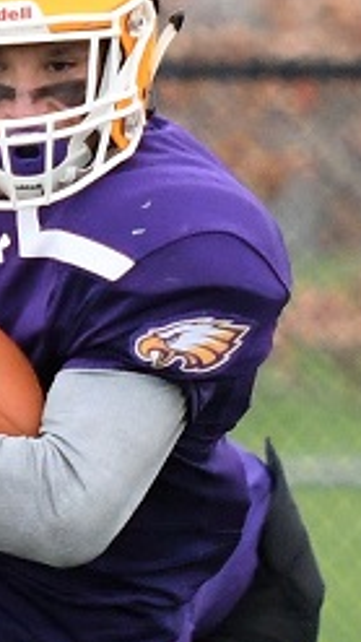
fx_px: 17849
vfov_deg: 2.1
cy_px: 730
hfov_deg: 1.2
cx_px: -252
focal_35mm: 1049
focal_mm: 155
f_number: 2.8
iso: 1400
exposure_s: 1/1000
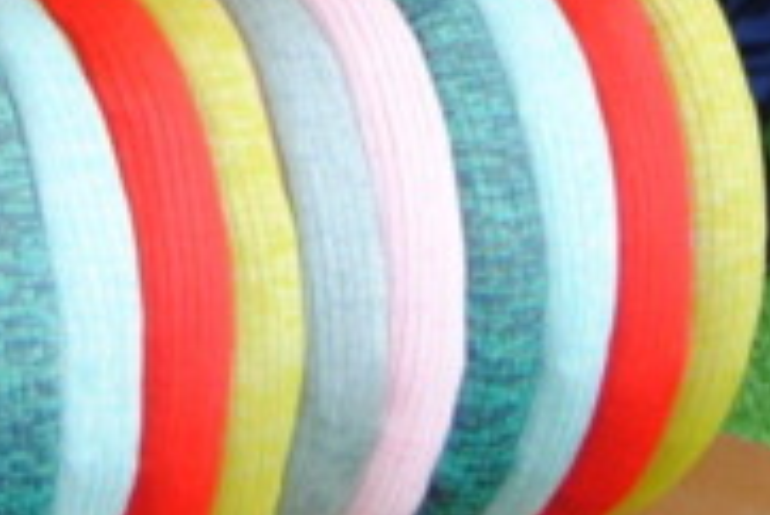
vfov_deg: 5.4
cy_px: -926
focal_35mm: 245
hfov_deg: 8.4
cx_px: 4
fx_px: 5235
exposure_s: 1/30
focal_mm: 23
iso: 200
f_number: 3.8
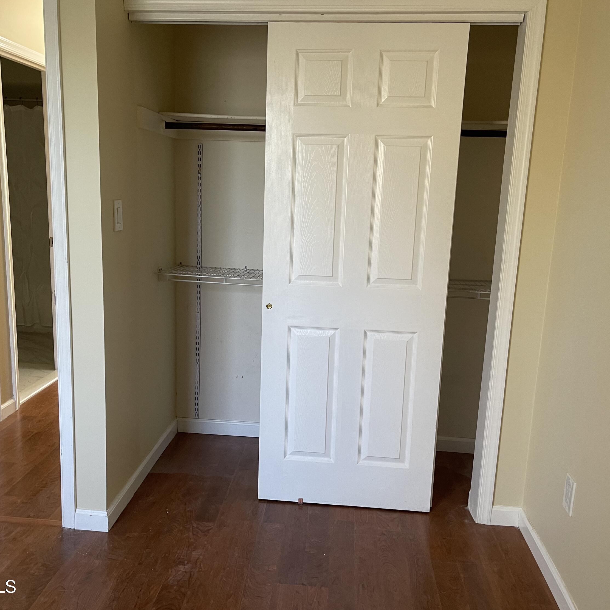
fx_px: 618
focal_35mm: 31
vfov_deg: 52.5
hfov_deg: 52.5
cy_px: 306
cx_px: 284
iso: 160
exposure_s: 1/60
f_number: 1.6
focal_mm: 5.1
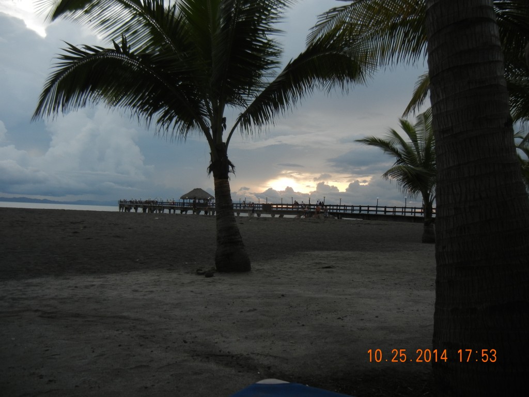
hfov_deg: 60.0
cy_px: 198
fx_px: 458
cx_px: 264
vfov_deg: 46.8
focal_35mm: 30
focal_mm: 5.4
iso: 160
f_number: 3.5
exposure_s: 1/286
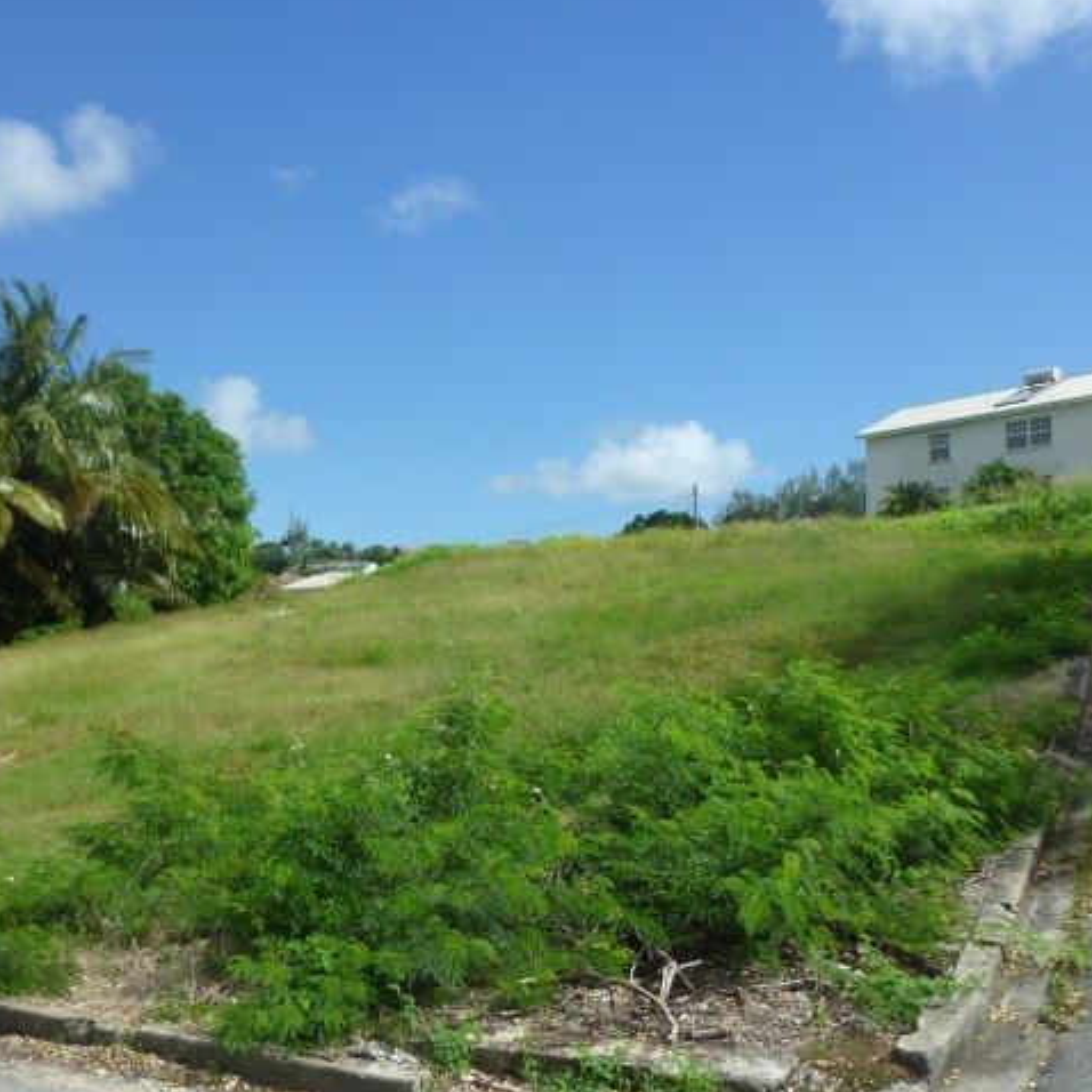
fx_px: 1321
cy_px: 667
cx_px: 416
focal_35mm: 37
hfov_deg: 44.6
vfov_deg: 44.6
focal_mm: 4.5
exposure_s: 1/800
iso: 80
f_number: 3.3
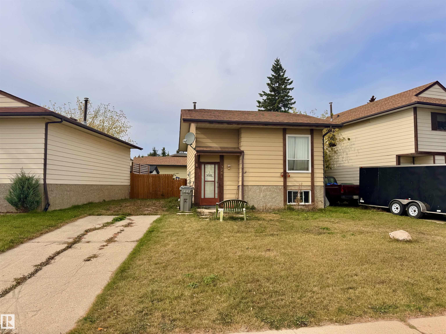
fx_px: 309
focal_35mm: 24
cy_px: 167
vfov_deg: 56.8
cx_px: 223
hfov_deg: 71.6
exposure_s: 1/3597
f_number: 1.78
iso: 80
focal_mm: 6.76
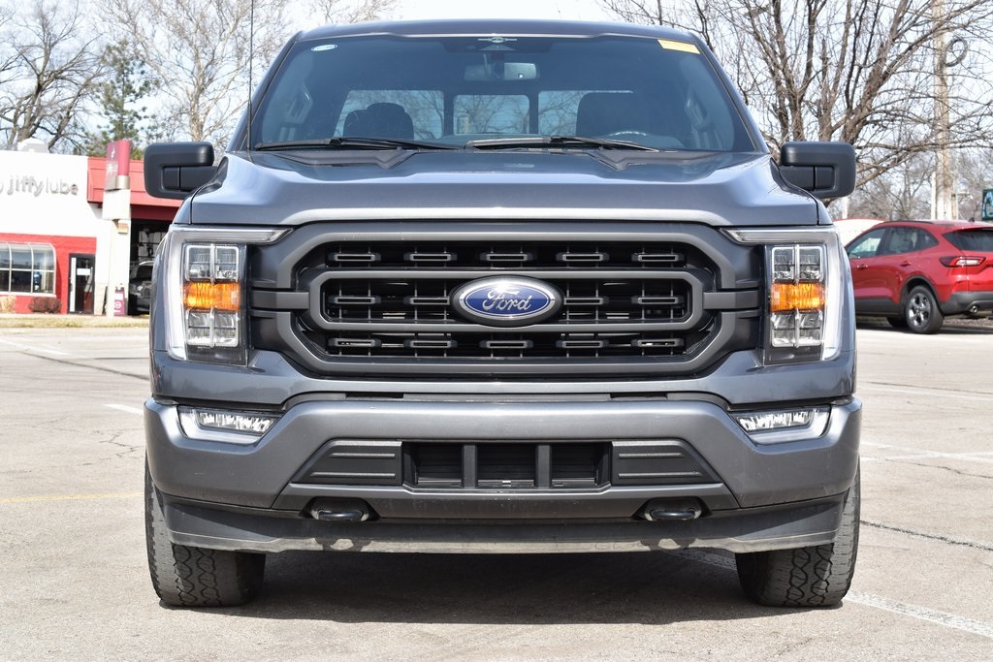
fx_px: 1986
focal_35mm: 72
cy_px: 331
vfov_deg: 18.9
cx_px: 496
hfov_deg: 28.1
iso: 400
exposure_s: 1/320
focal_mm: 48
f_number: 10
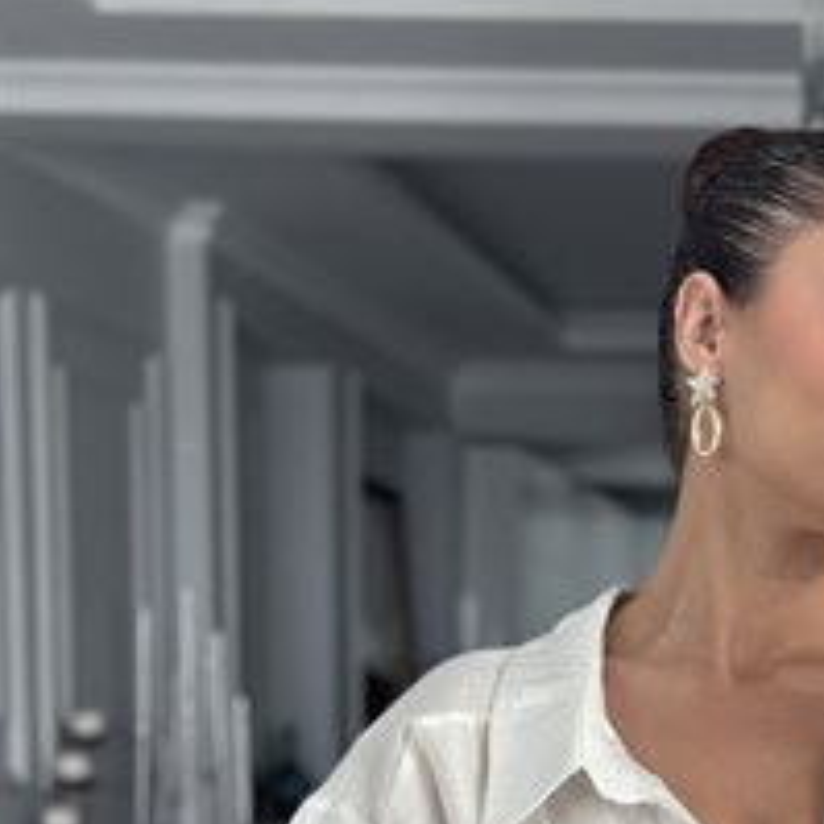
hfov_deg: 15.9
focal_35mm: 108
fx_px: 2909
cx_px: 783
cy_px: 1027
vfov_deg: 15.5
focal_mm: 6.86
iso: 125
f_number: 1.78
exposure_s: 1/121
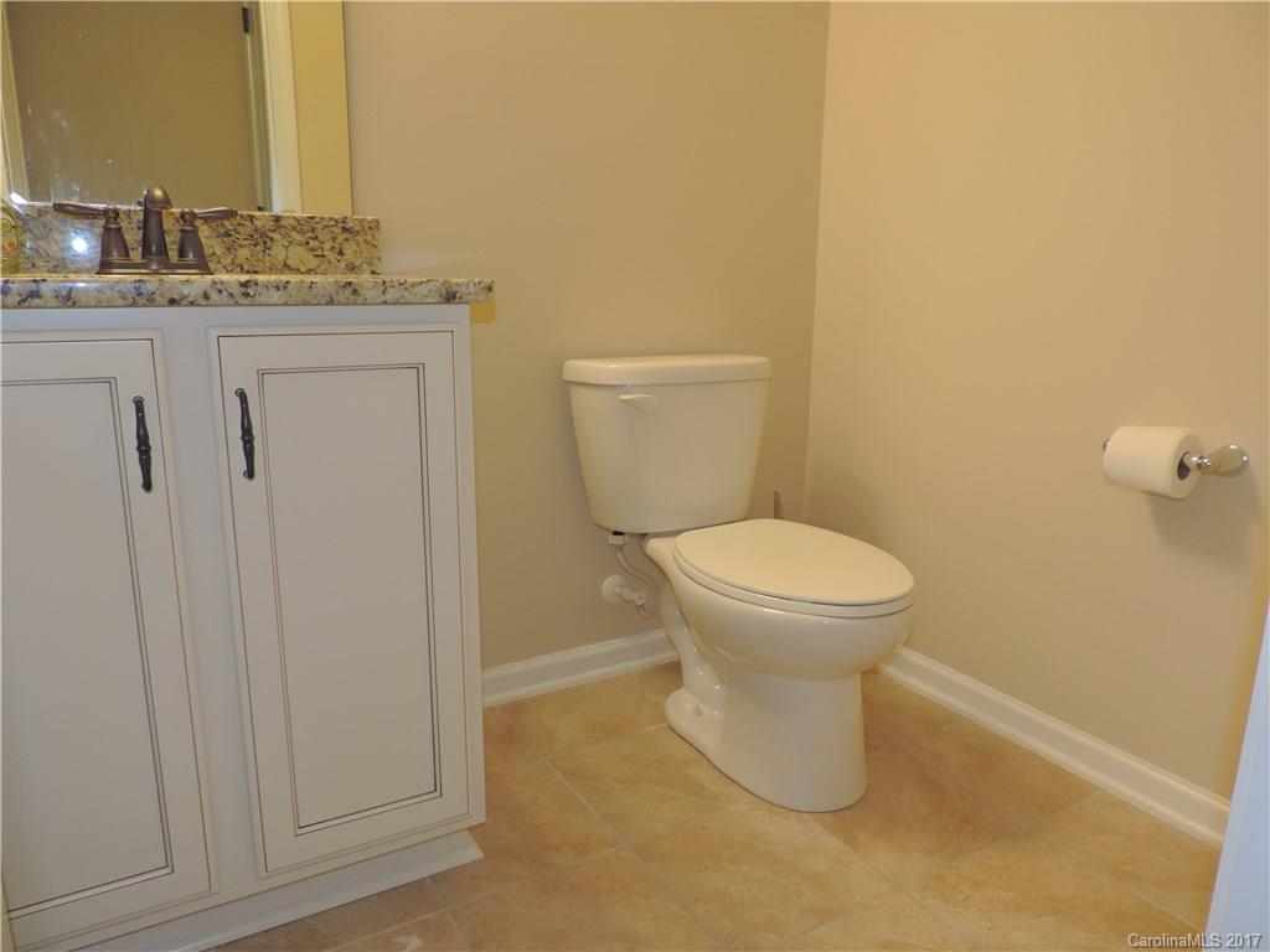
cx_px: 635
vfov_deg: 56.8
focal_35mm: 24
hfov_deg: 71.6
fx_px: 881
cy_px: 476
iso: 250
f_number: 3
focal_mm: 4.3
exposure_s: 1/30
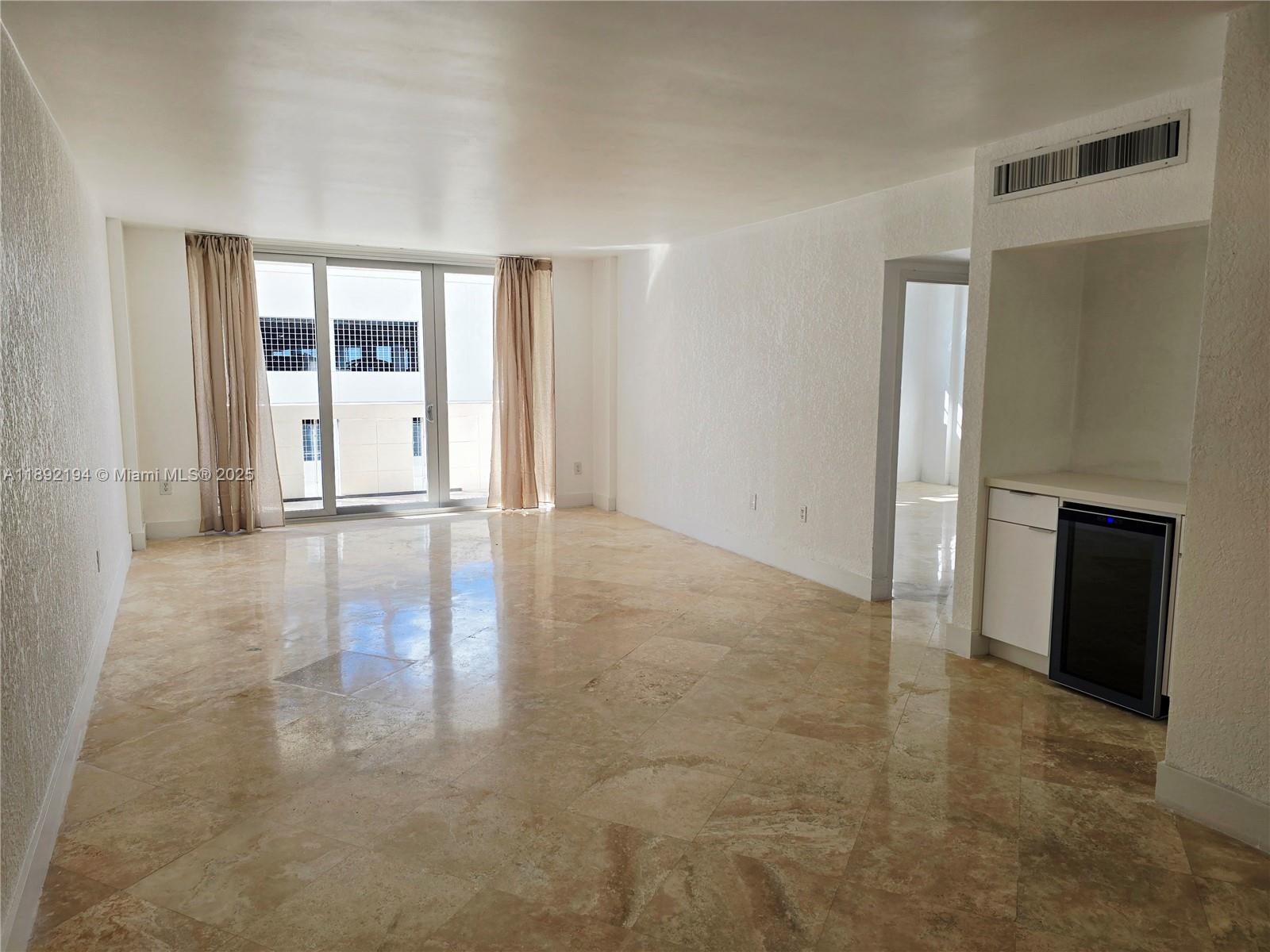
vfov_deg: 58.9
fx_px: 844
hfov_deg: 73.9
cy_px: 476
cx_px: 635
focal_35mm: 23
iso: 12
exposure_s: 1/120
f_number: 1.7
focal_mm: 6.3
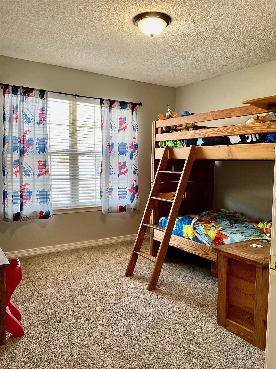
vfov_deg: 61.7
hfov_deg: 48.2
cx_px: 138
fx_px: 308
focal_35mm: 29
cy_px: 184
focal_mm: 3
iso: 50
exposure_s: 1/60
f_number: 1.8
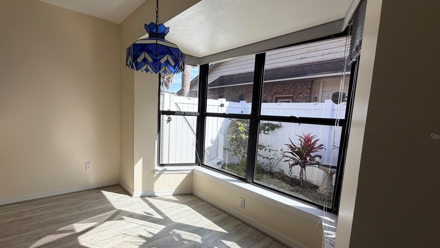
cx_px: 202
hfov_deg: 92.5
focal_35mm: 18
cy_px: 136
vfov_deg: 60.9
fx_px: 210
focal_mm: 2.22
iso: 40
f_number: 2.2
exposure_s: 1/625
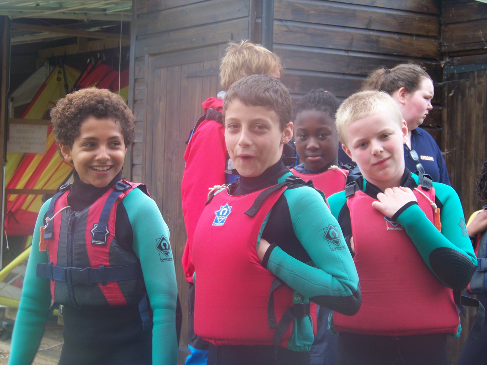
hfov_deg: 22.5
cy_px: 182
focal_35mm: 87
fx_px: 1224
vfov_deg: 17.0
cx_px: 244
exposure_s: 1/125
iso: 64
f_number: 3.2
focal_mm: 14.6
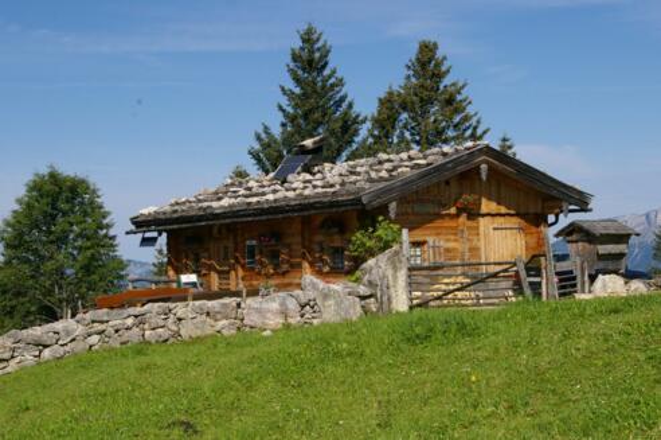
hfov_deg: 35.1
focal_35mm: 57
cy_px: 220
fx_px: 1046
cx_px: 330
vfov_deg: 23.7
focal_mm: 38
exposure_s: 1/350
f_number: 13
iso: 400
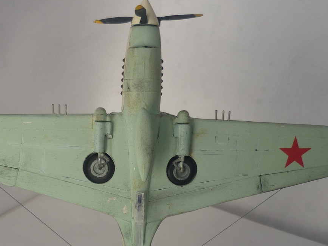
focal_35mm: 57
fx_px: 540
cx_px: 123
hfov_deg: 33.6
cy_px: 165
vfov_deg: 25.5
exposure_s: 1/160
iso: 100
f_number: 2.8
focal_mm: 5.5
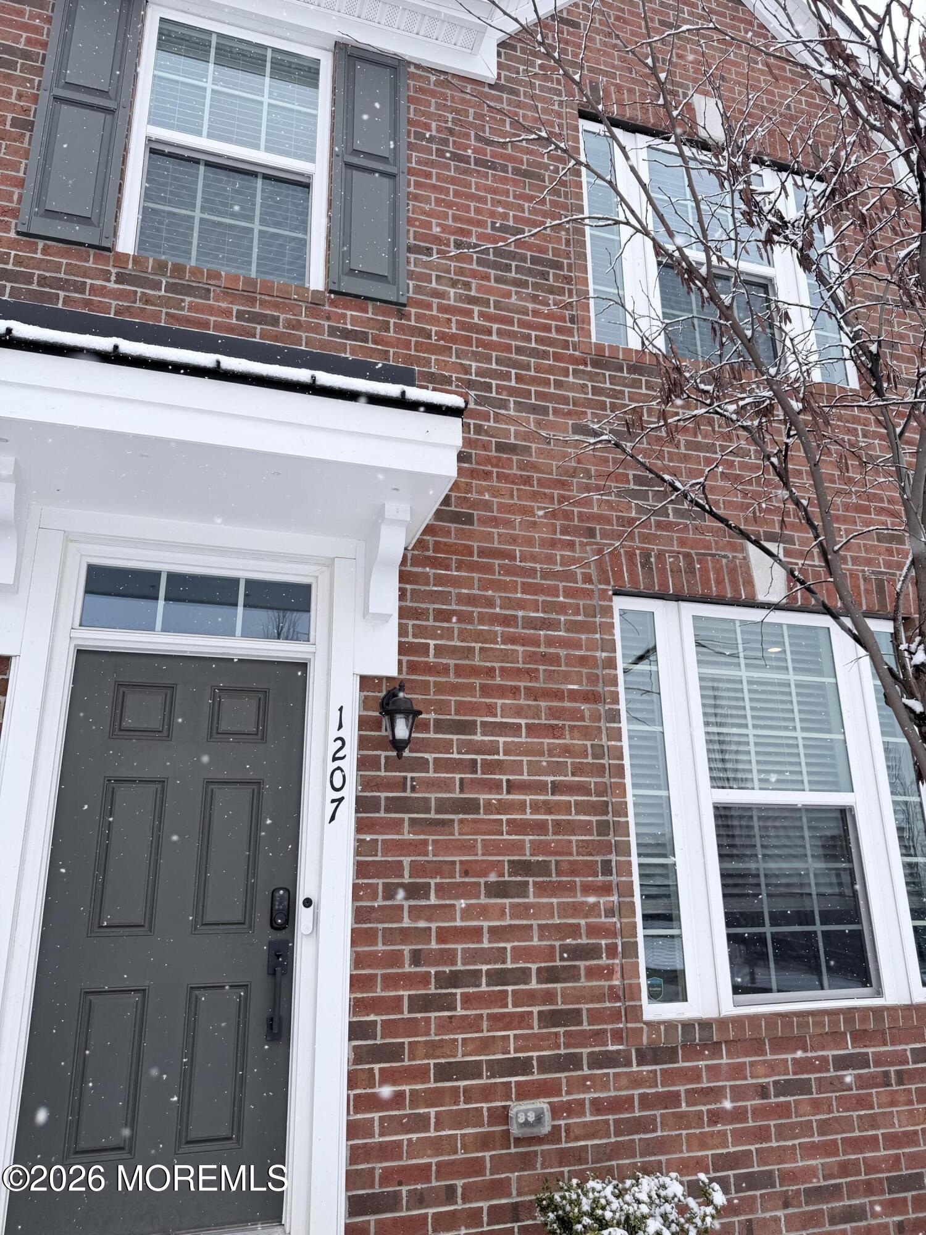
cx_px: 463
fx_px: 856
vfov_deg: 71.6
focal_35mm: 24
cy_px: 618
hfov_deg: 56.8
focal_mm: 6.76
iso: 80
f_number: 1.78
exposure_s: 1/1385
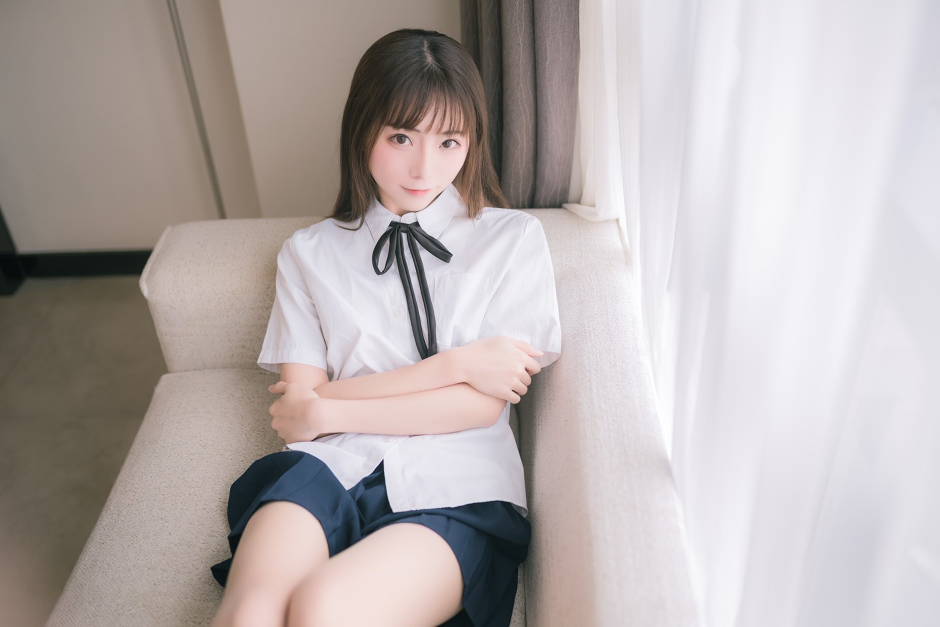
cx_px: 470
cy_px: 314
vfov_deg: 37.9
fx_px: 914
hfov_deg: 54.4
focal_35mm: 35
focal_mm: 35
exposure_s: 1/160
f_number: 1.8
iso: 640
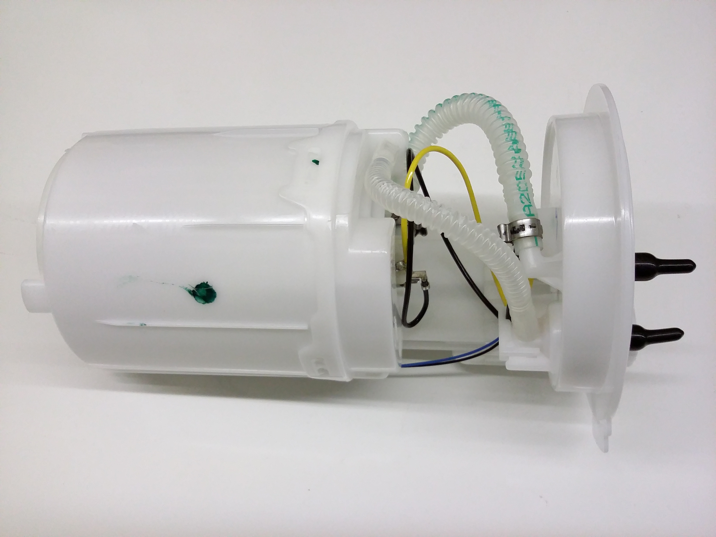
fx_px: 662
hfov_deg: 56.8
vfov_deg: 44.2
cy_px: 268
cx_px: 358
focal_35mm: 32
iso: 200
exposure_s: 1/30
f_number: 2.4
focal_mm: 3.4
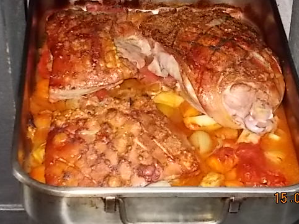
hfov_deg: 19.5
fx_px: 872
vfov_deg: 14.6
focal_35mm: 101
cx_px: 163
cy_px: 84
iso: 400
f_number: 5.8
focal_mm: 13.5
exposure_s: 1/60
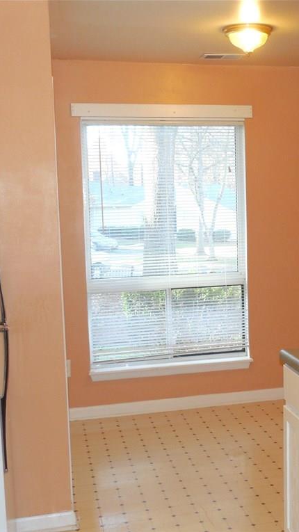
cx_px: 276
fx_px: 719
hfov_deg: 22.8
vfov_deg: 40.6
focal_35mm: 51
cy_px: 266
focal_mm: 6.3
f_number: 3.7
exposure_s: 1/30
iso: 200
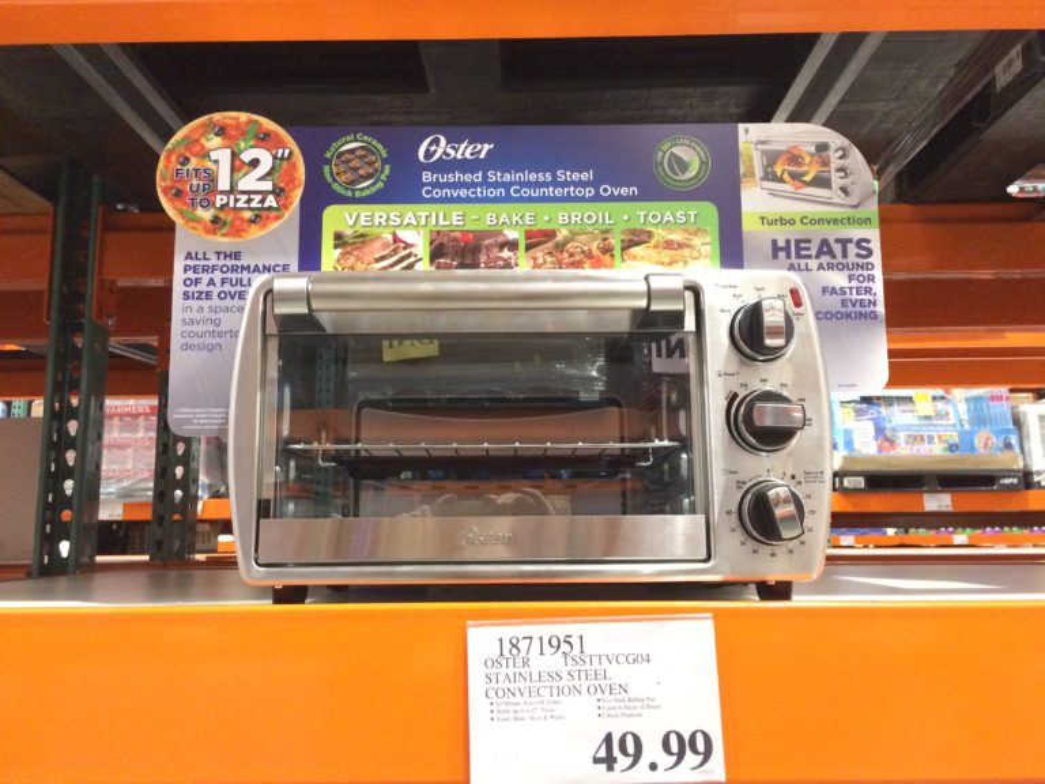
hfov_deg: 61.7
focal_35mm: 29
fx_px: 875
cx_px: 522
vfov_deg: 48.2
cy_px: 392
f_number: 2.2
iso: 250
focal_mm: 4.15
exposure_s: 1/30
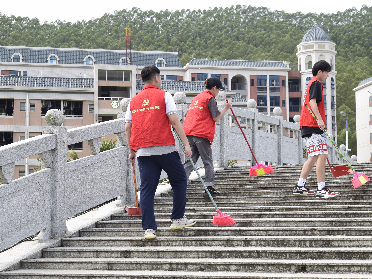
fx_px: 881
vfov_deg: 18.0
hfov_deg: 23.8
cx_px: 189
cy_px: 139
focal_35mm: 82
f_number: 10
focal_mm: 50
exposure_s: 1/250
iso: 400
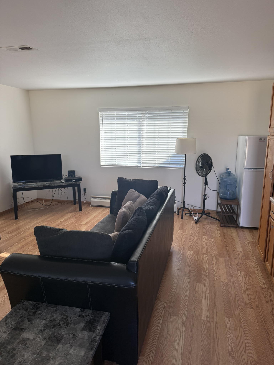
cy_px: 182
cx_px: 137
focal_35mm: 24
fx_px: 253
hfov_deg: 56.8
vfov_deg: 71.6
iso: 125
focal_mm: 6.76
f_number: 1.78
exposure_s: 1/242
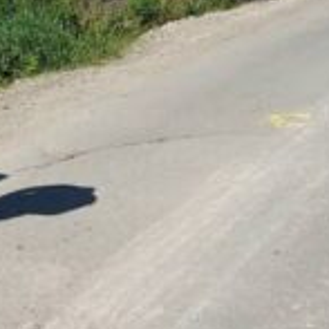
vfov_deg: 15.0
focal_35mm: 111
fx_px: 1194
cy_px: -87
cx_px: 92
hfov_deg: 15.6
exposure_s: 1/1487
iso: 32
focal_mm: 5.23
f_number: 1.8
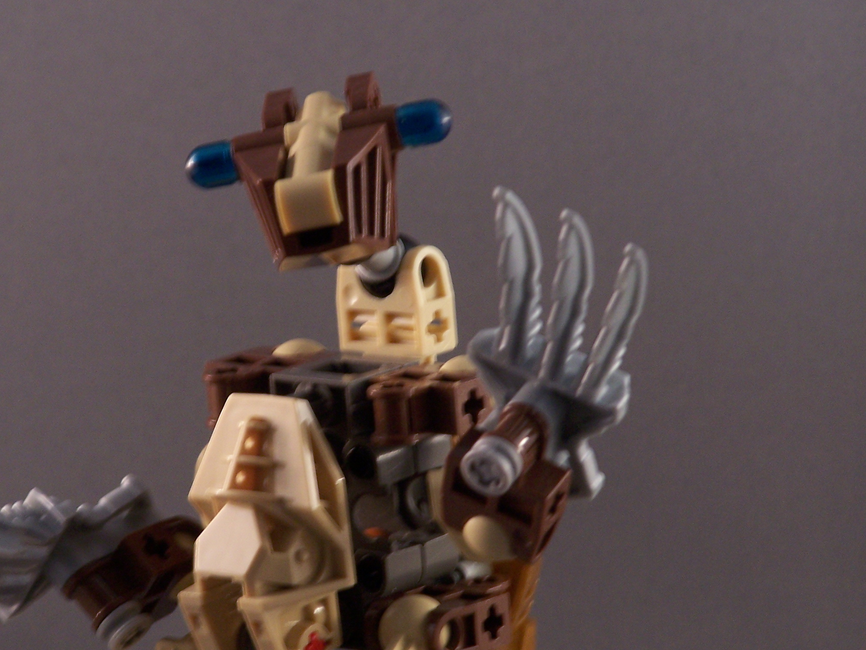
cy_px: 331
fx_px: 6705
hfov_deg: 7.4
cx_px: 338
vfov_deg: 5.5
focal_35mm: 268
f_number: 3.2
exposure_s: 1/8
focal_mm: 34.6
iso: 140
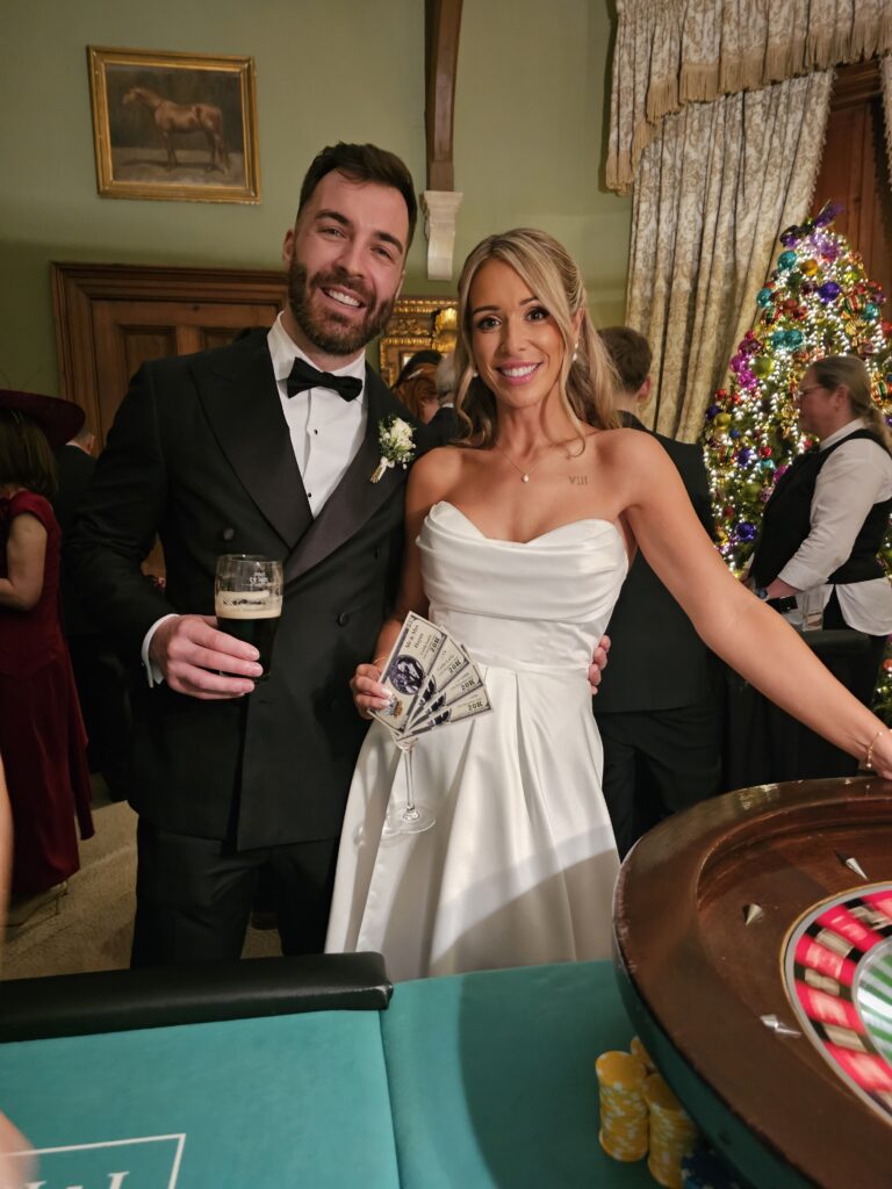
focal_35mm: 23
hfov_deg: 58.9
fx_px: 790
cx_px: 446
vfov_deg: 73.9
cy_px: 594
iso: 800
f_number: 1.7
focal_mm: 6.3
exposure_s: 1/25
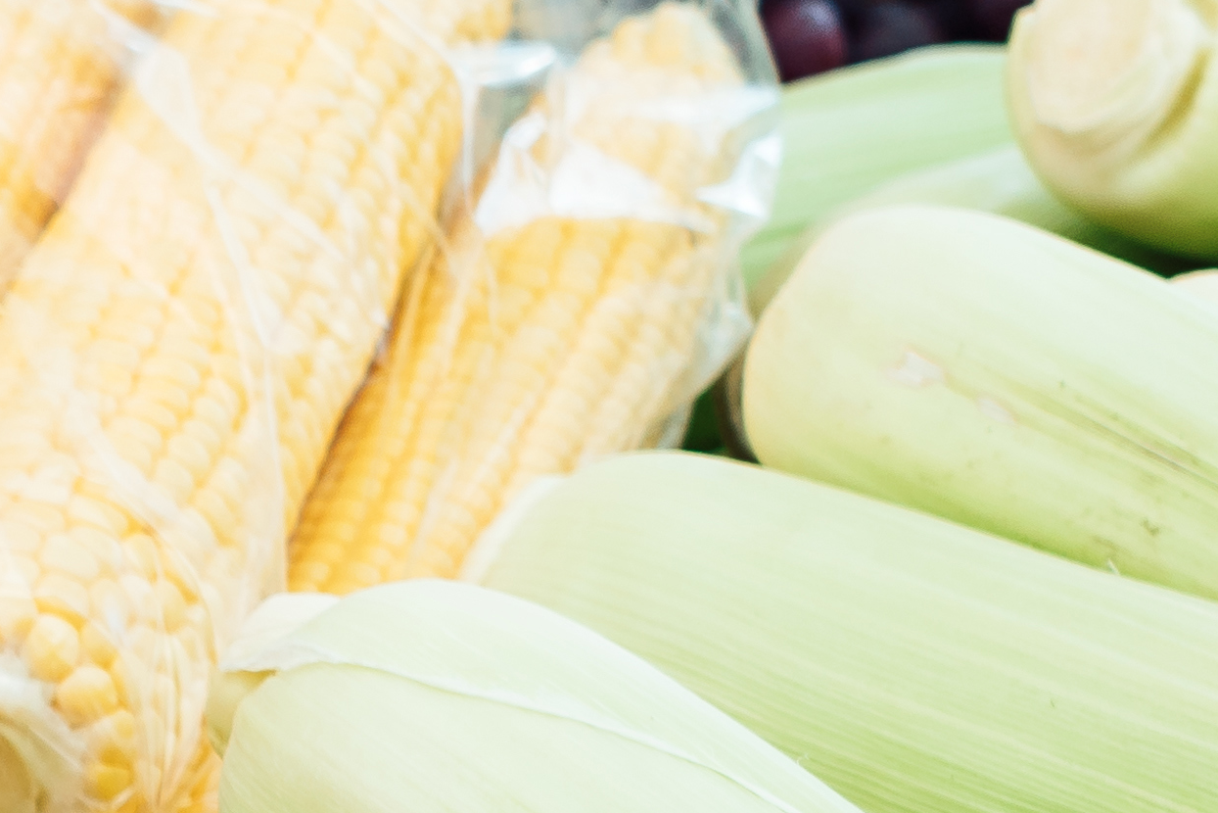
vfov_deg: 4.0
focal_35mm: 343
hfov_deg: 5.9
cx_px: -931
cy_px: 1028
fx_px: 11607
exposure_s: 1/250
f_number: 5
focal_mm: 55
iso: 100
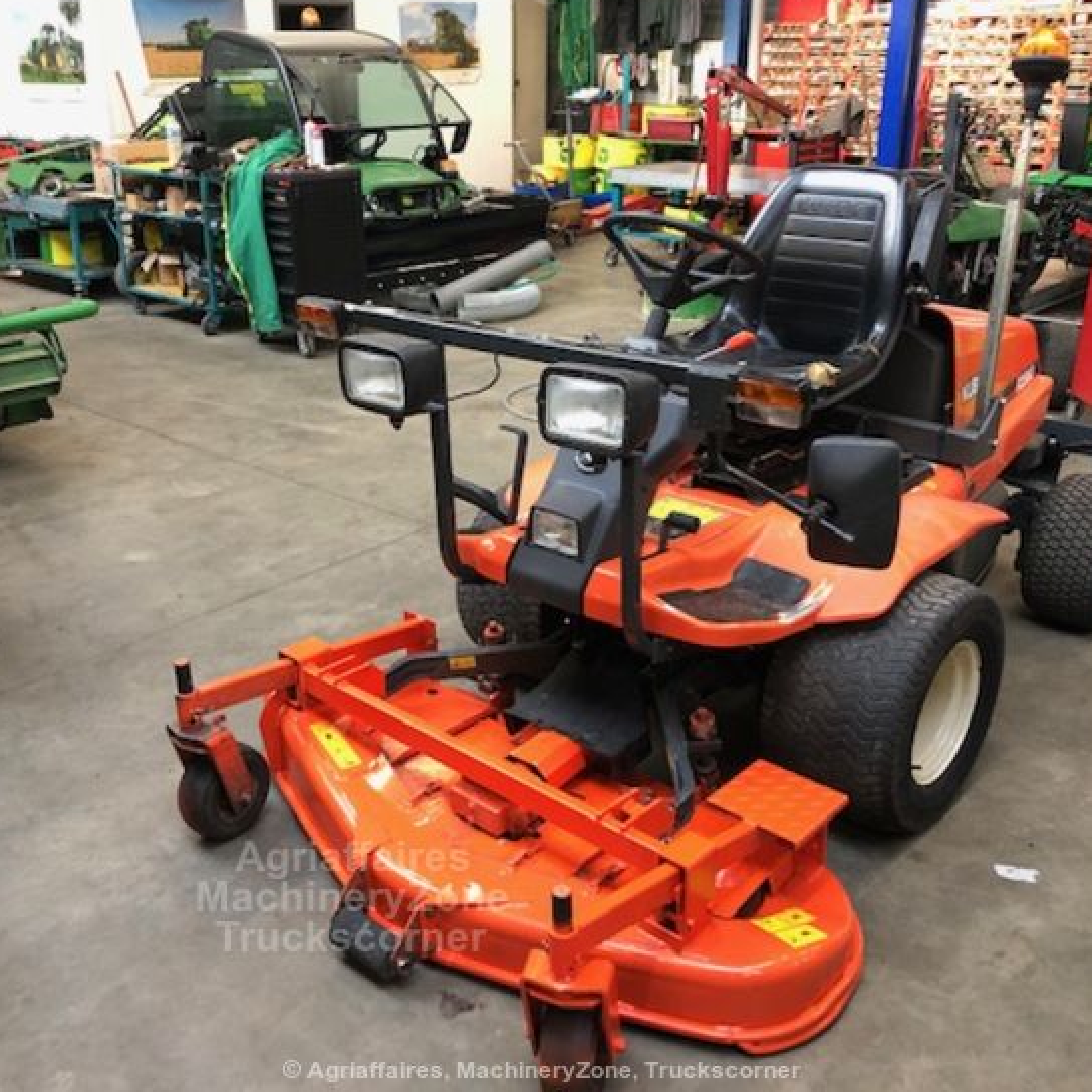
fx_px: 1213
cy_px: 532
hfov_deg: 48.4
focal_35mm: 34
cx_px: 485
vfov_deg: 48.4
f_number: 1.8
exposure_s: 1/17
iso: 40
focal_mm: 3.99
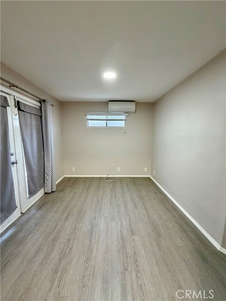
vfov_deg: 102.1
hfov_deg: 85.7
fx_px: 122
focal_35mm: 14
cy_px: 150
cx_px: 113
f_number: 2.2
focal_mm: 2.22
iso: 400
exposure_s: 1/60
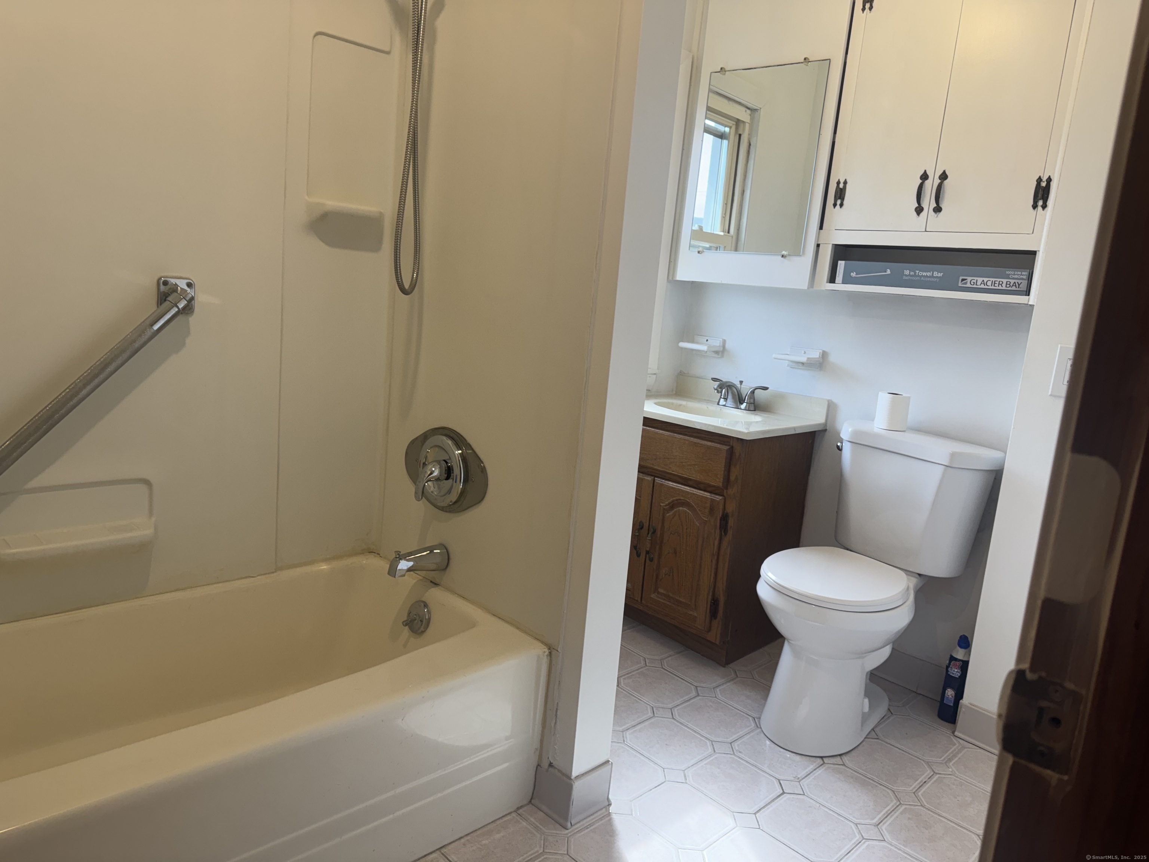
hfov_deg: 71.6
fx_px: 797
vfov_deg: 56.8
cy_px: 431
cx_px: 574
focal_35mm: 24
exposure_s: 1/120
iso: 50
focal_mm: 6.76
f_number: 1.78
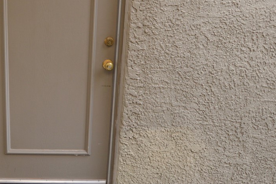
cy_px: 55
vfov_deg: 37.2
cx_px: 48
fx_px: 268
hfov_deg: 50.5
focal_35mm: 35
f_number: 5.6
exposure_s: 1/125
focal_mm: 10
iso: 400
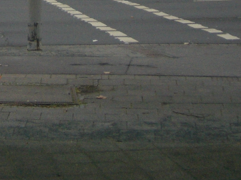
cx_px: -36
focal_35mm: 111
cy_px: -103
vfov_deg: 12.6
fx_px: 772
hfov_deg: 17.1
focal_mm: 5.8
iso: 100
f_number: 2.6
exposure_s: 1/160
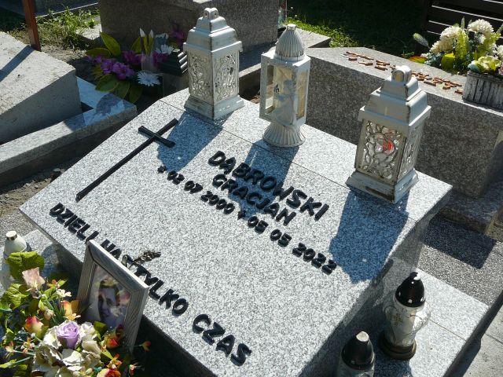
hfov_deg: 52.6
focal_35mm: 35
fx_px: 509
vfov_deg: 40.7
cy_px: 188
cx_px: 252
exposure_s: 1/400
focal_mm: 5.2
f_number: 5
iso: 80
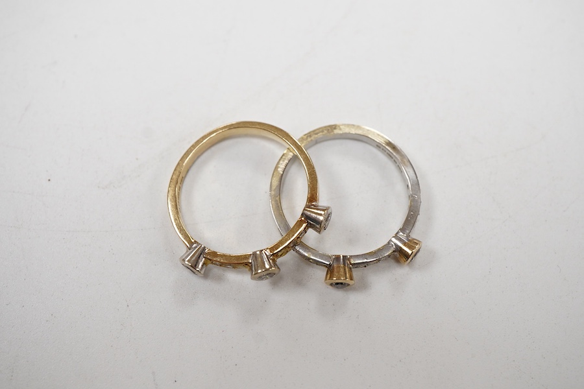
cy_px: 194
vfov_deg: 29.9
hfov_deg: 43.6
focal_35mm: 45
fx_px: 730
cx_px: 292
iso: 1250
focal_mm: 30
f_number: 10
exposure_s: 1/125
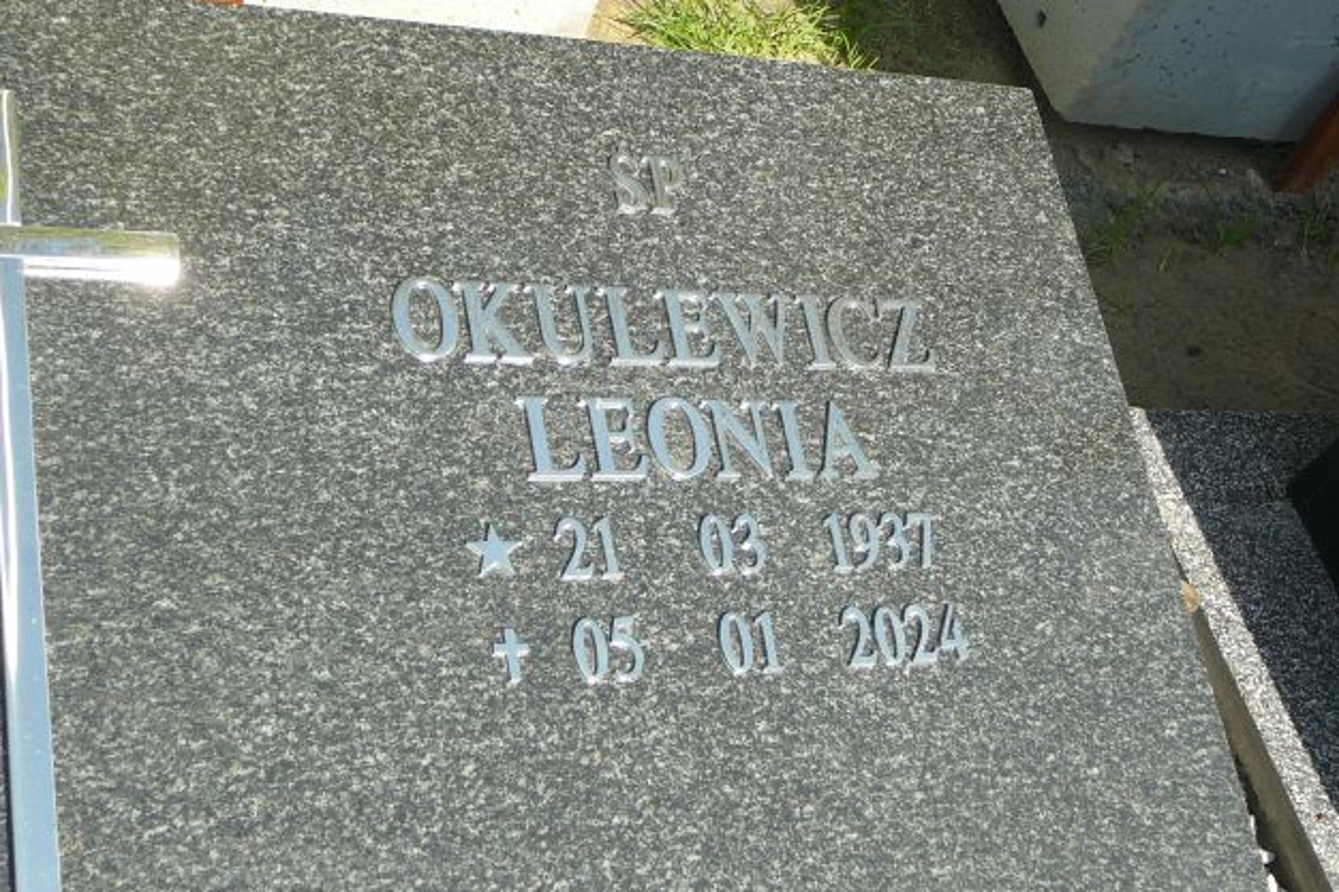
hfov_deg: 39.6
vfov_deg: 27.0
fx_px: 1859
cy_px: 479
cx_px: 678
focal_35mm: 50
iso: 80
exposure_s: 1/400
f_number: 3.3
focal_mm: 7
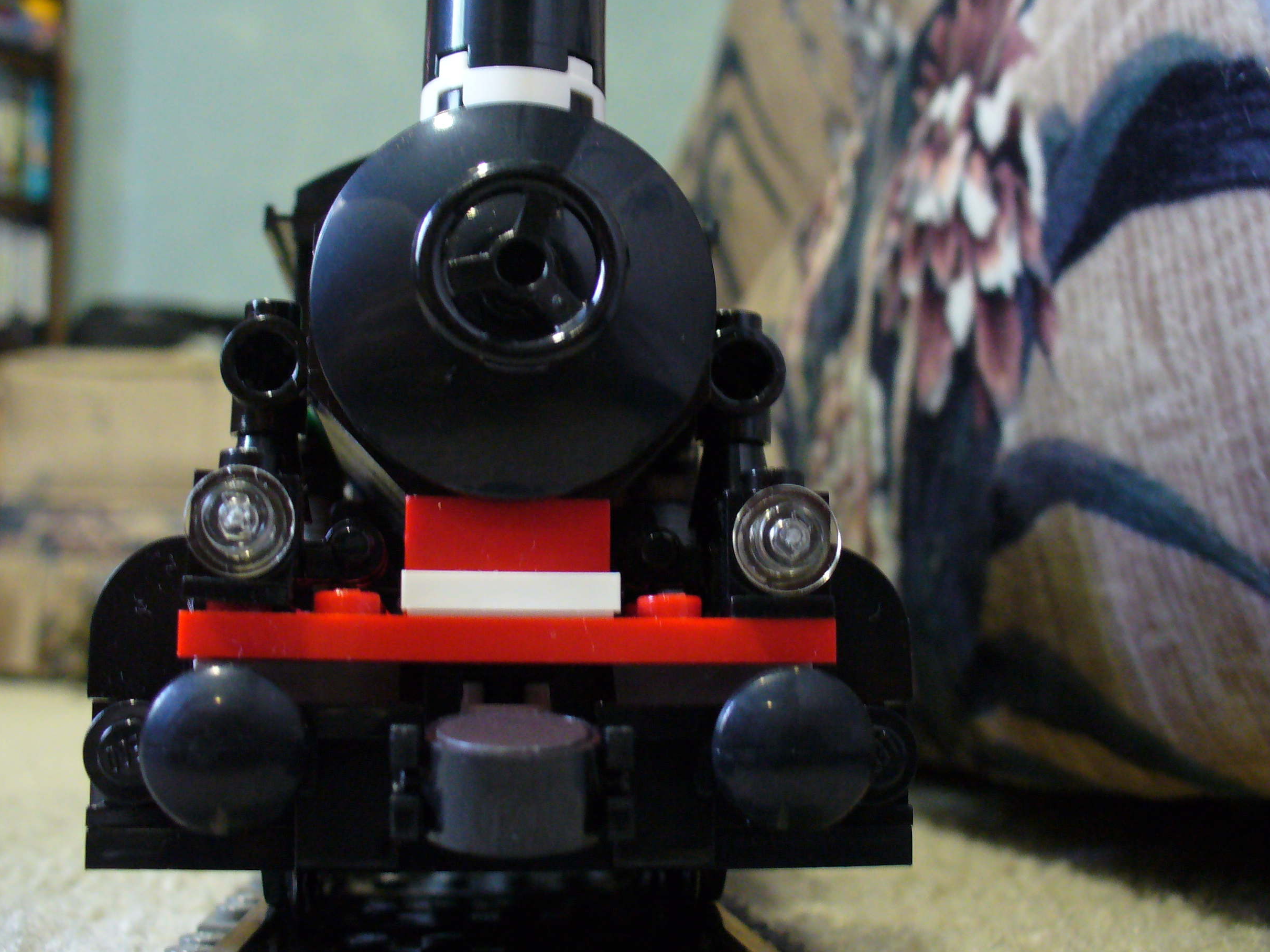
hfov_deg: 43.8
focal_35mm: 43
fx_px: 1578
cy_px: 409
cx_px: 677
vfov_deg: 33.5
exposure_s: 1/8
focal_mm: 6.1
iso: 200
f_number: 2.8
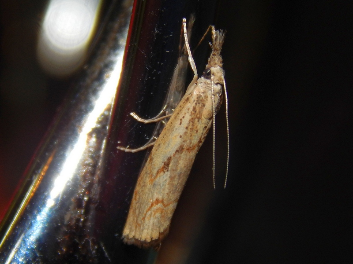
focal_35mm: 184
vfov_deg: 8.1
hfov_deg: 10.7
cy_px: 132
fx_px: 1876
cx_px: 176
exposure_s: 1/30
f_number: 10.5
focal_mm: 32.8
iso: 200
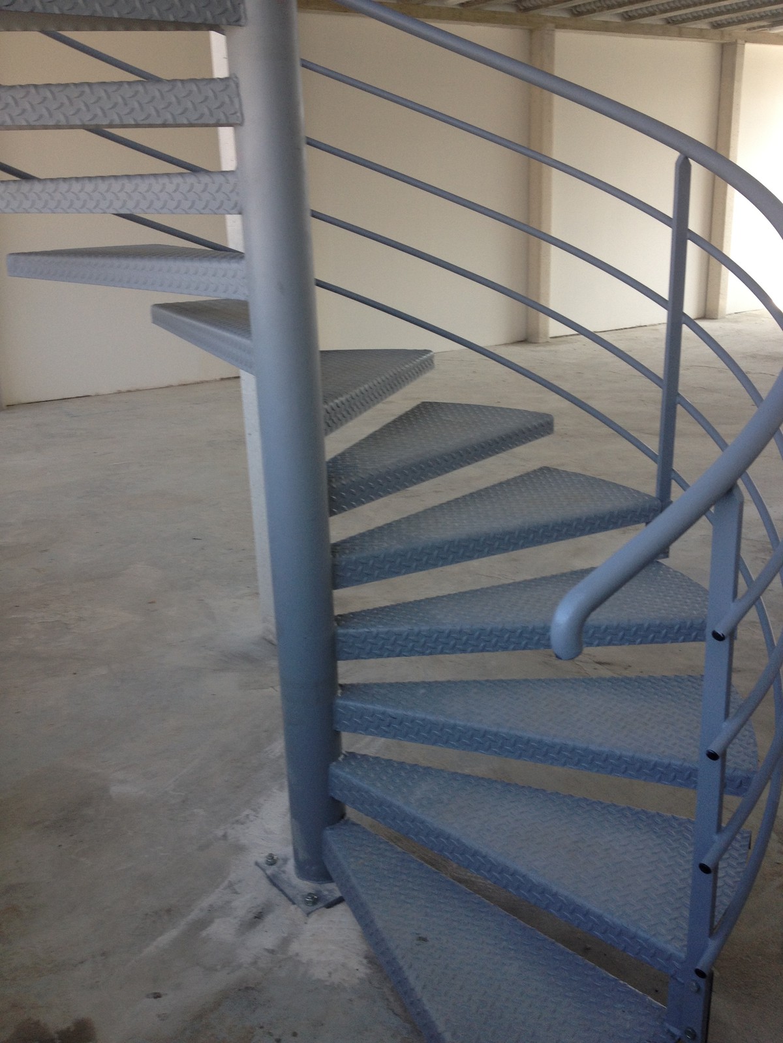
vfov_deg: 52.6
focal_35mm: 35
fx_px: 1056
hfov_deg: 40.7
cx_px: 392
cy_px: 522
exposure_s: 1/120
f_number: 2.4
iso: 50
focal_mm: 4.3
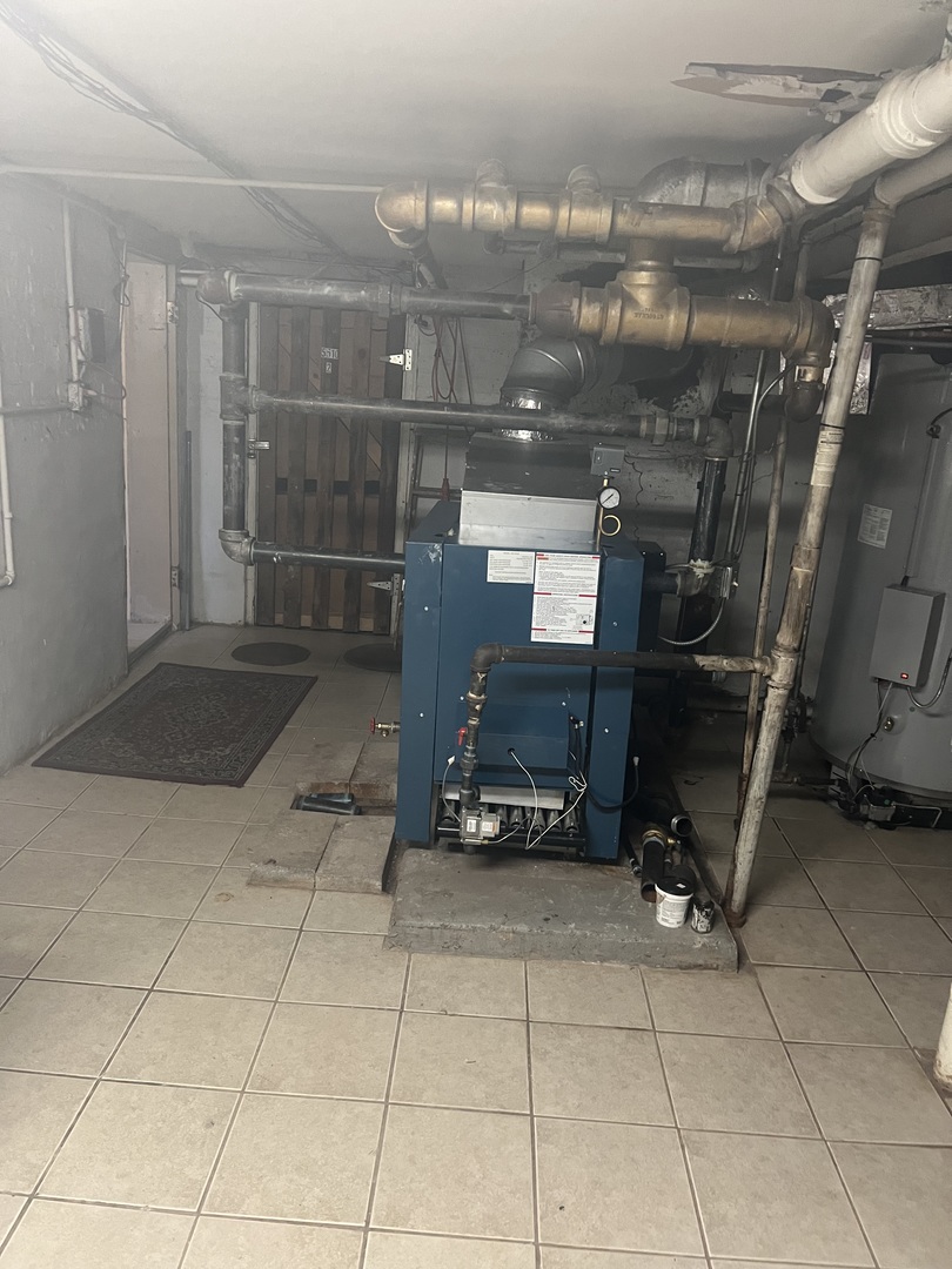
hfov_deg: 53.1
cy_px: 634
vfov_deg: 67.3
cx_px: 476
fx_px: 953
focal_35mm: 26
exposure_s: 1/60
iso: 320
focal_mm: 5.7
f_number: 1.5
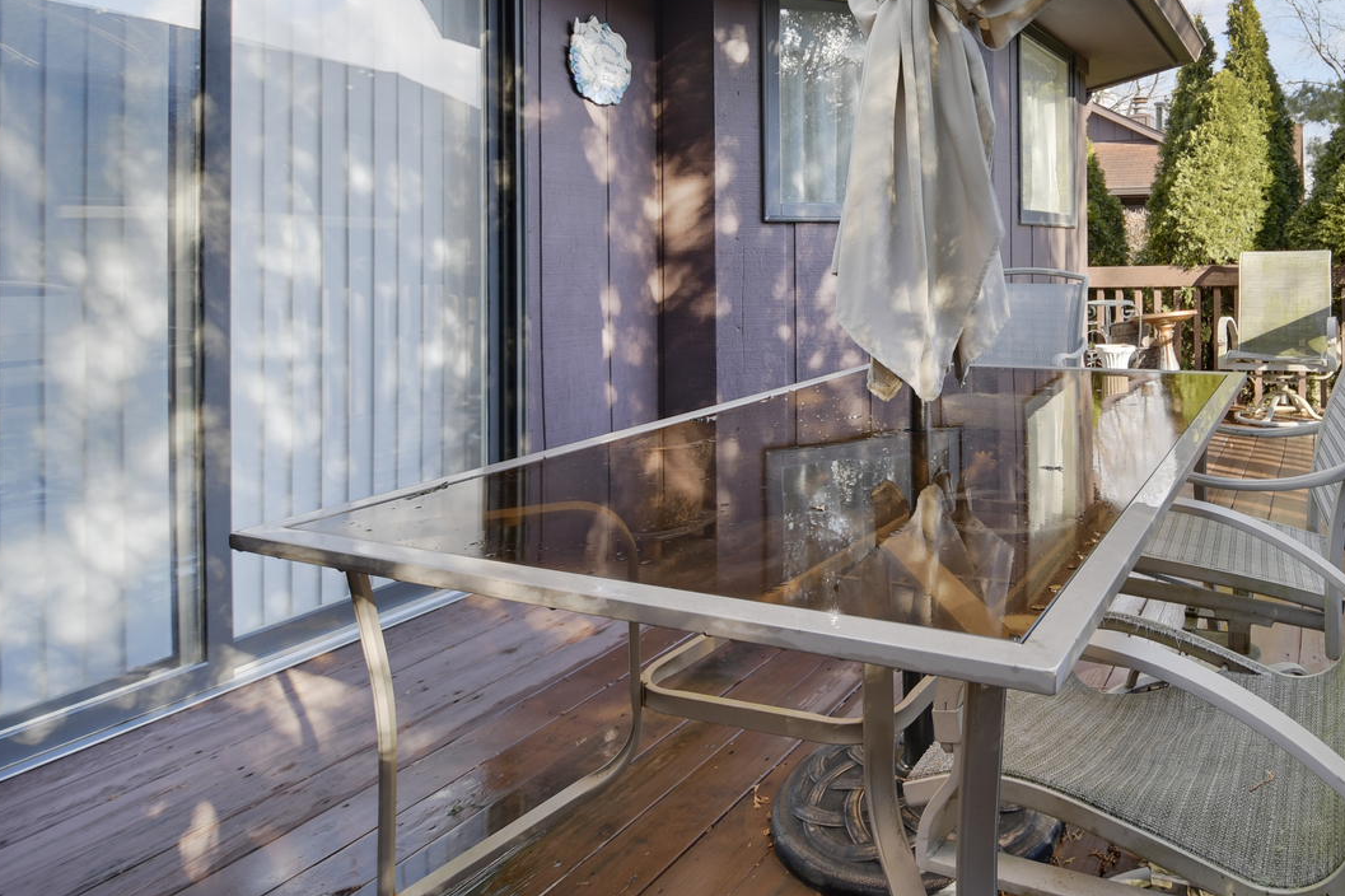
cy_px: 210
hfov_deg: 71.9
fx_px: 859
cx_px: 976
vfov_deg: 52.3
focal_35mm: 23
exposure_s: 1/8000
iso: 200
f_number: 3.5
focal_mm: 10
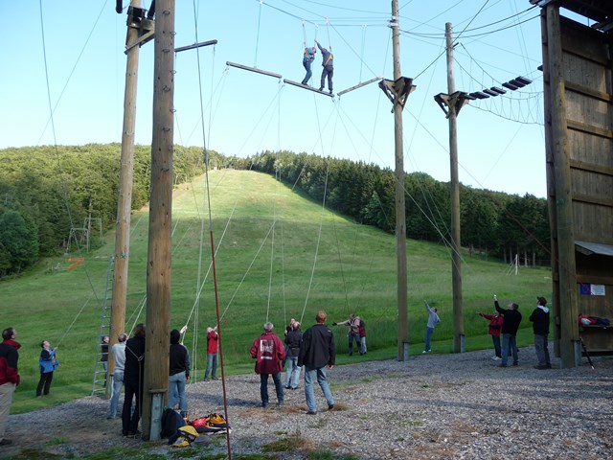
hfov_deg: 63.4
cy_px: 230
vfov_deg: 49.7
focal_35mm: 28
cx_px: 306
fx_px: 496
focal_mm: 4.7
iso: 100
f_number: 3.3
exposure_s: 1/320
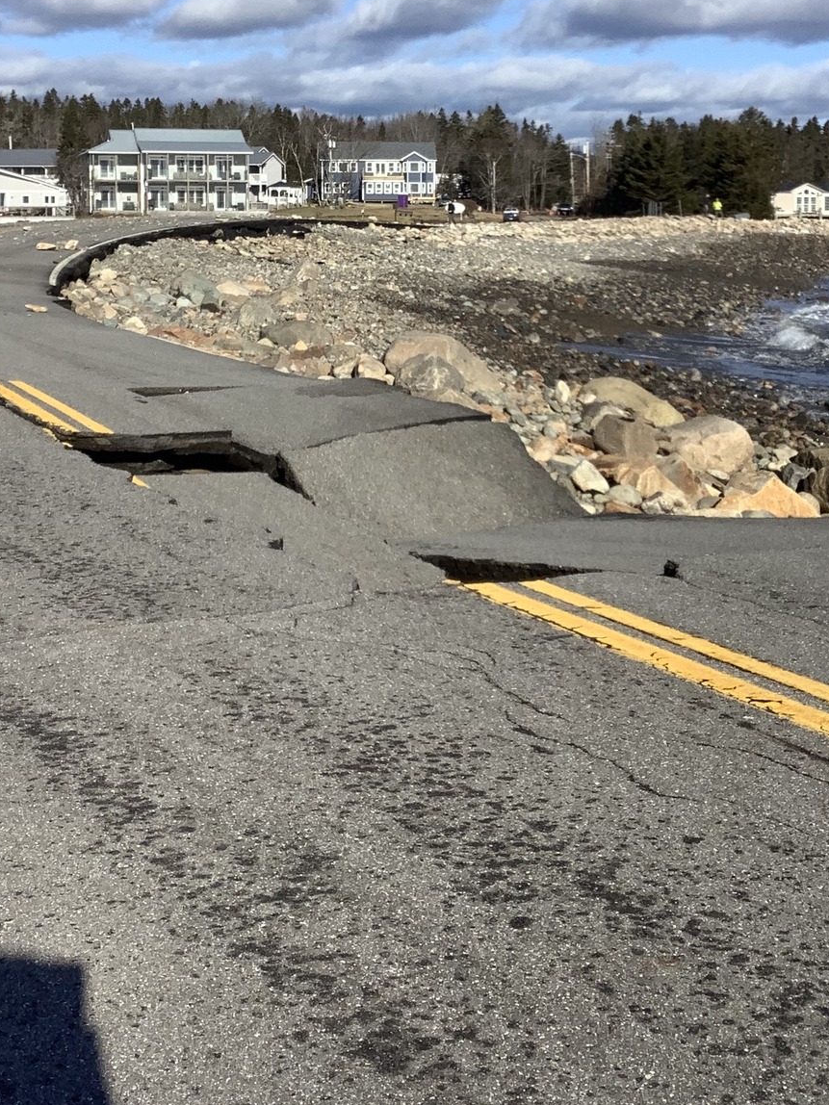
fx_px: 1724
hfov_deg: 27.0
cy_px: 278
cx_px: 408
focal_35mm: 54
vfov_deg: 34.8
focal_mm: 3.3
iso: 25
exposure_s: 1/2092
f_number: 2.4
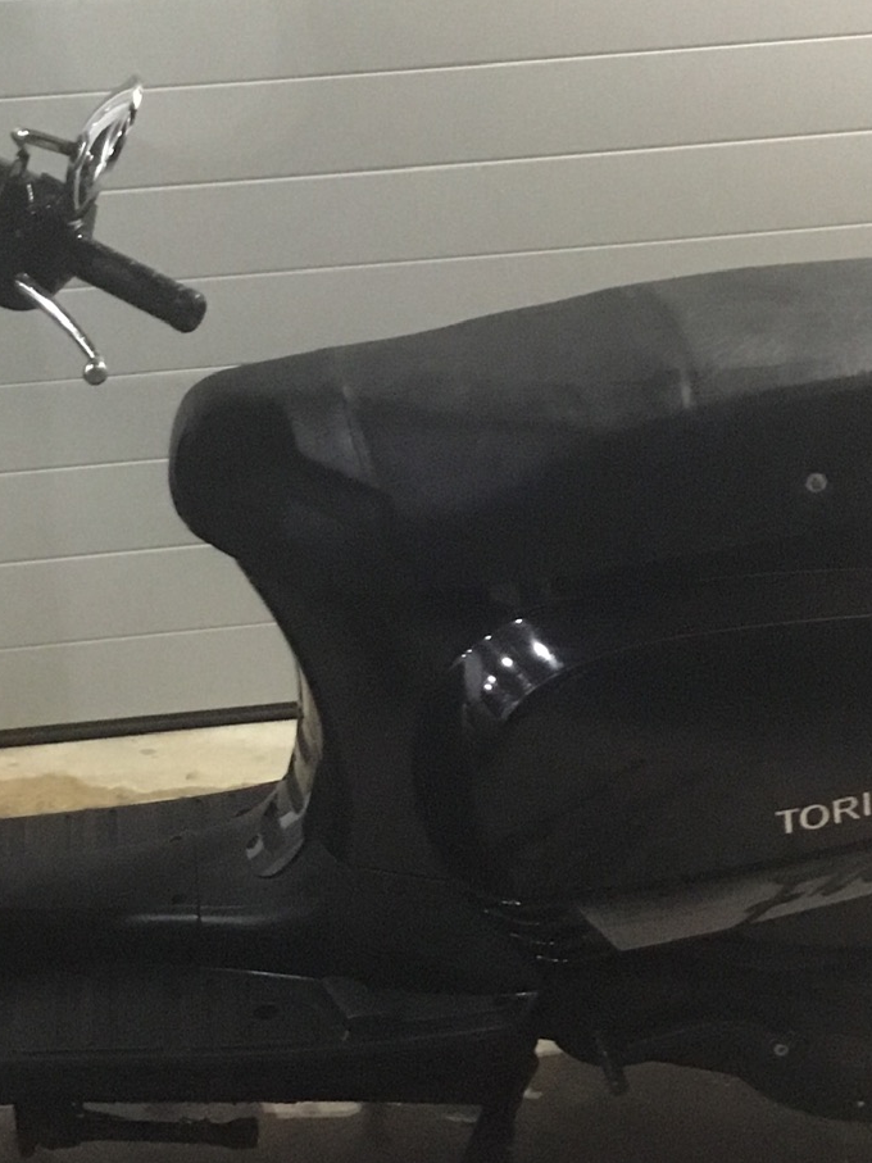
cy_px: 662
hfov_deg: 20.9
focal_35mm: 70
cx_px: 231
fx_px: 2352
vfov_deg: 27.8
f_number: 2.4
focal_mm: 3.3
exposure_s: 1/17
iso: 320
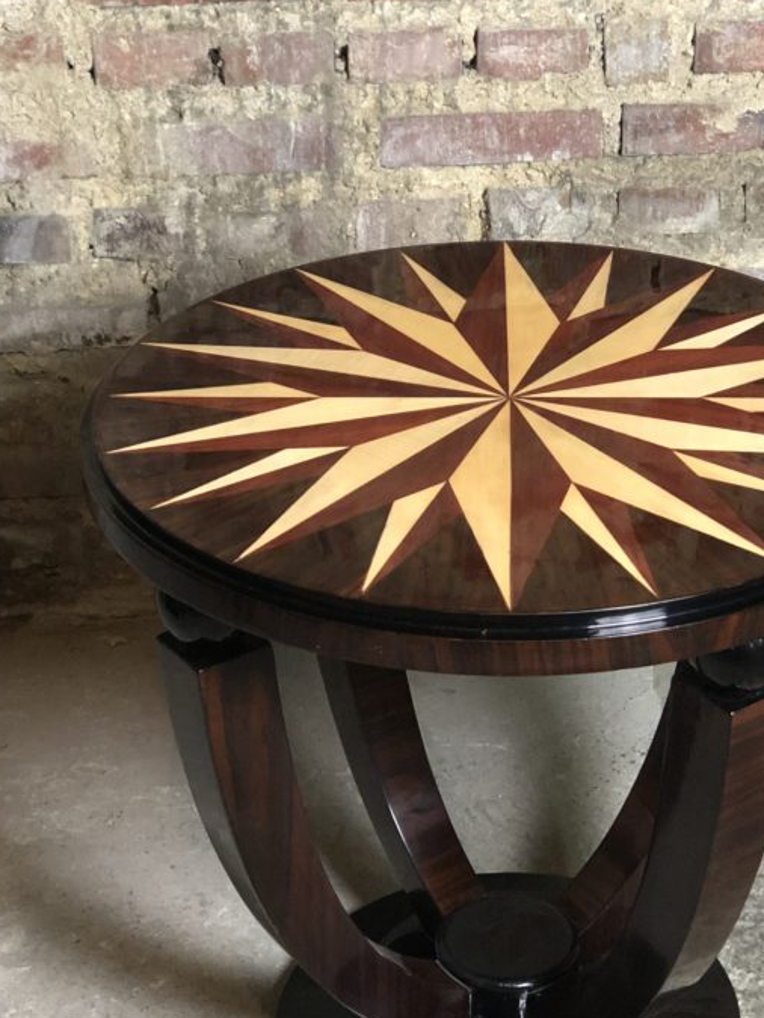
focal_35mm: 79
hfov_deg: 18.6
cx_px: 515
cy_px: 637
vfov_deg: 24.6
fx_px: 2323
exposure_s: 1/11
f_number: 2.4
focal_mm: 6
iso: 160
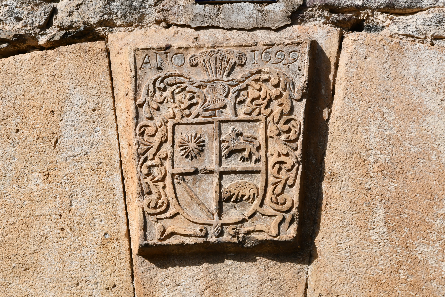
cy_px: 148
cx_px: 222
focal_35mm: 138
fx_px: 1706
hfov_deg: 14.9
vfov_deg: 9.9
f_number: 14
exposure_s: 1/800
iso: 500
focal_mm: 92
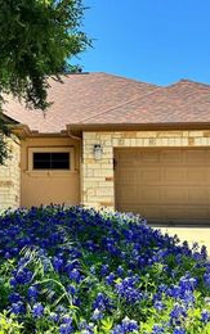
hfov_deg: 21.5
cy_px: 142
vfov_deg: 35.0
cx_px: -6
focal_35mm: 58
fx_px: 530
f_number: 1.78
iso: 80
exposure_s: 1/2710
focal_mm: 6.86
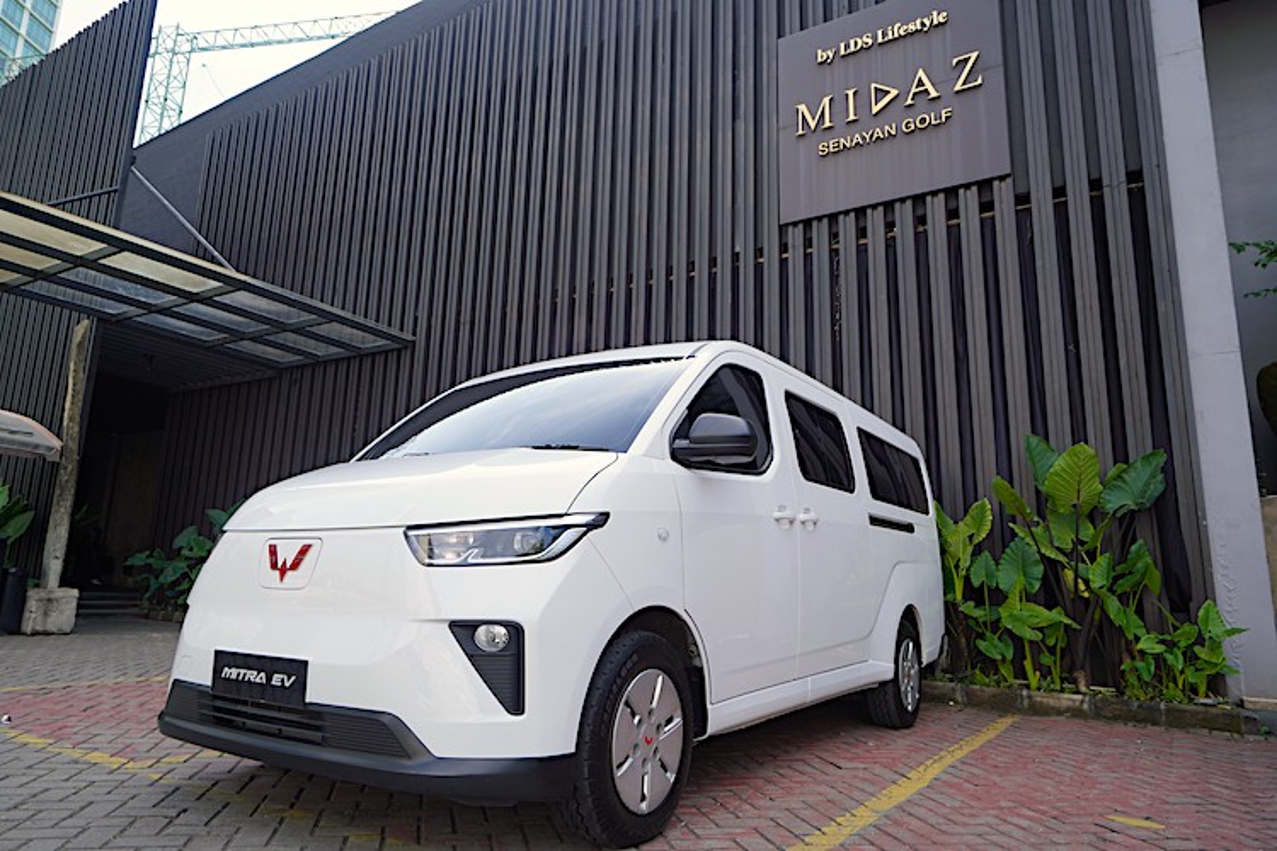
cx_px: 638
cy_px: 426
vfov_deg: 59.5
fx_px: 745
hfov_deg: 81.2
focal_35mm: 21
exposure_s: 1/320
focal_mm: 21
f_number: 6.3
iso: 200
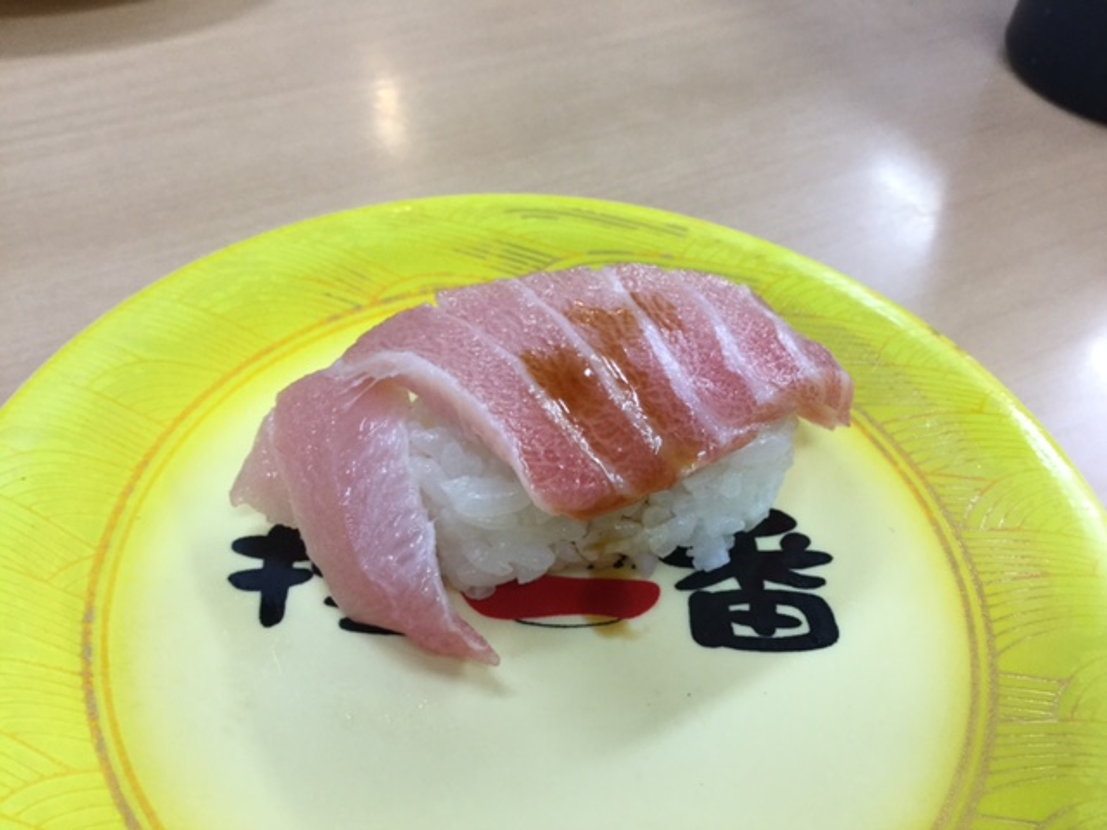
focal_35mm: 31
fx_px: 991
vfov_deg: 45.4
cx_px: 554
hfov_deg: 58.4
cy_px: 415
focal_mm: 3.3
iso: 100
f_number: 2.4
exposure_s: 1/30
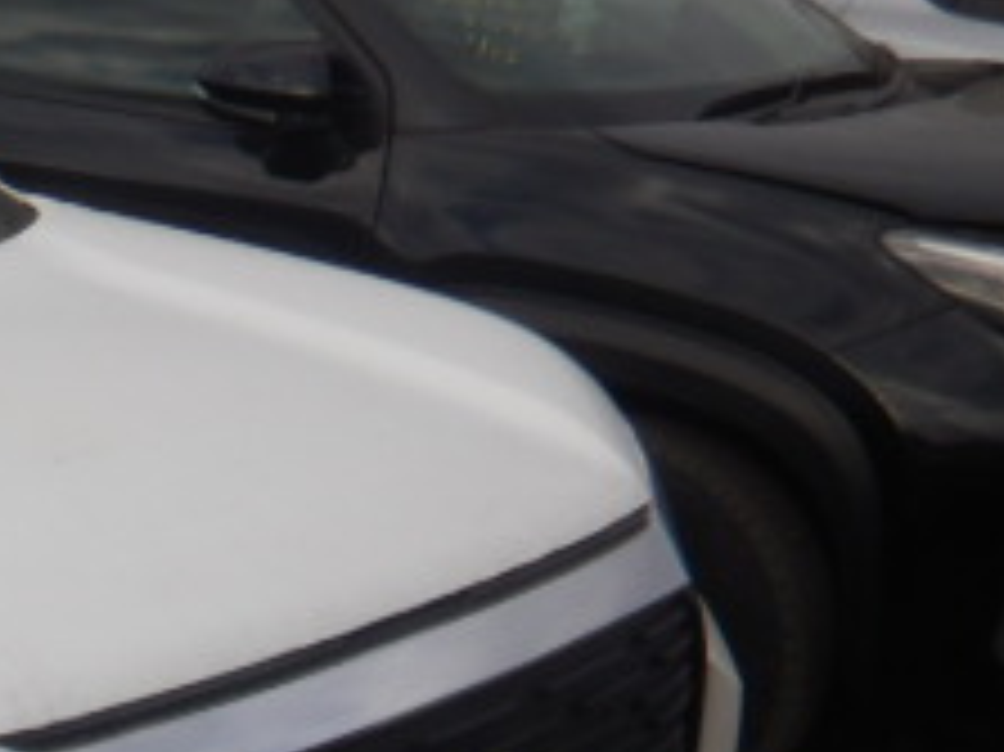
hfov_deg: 23.6
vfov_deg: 20.8
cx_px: -414
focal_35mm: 69
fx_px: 2000
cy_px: 675
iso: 125
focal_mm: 4.3
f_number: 2.8
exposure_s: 1/500
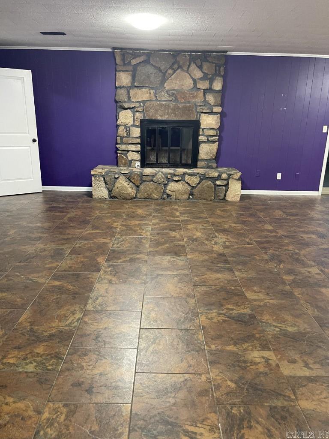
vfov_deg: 69.4
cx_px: 164
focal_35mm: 25
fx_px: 317
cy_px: 220
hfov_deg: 54.9
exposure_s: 1/60
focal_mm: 5.1
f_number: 1.6
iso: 500
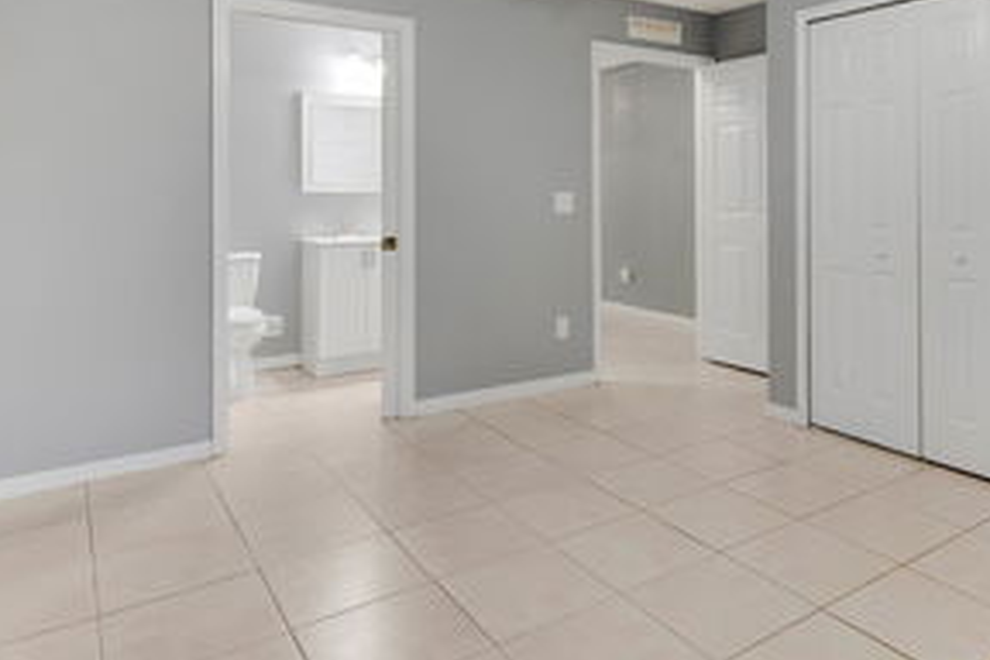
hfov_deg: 70.4
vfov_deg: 49.9
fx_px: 687
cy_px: 196
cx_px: 619
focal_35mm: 25
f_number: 10
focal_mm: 10
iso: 280
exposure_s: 1/6
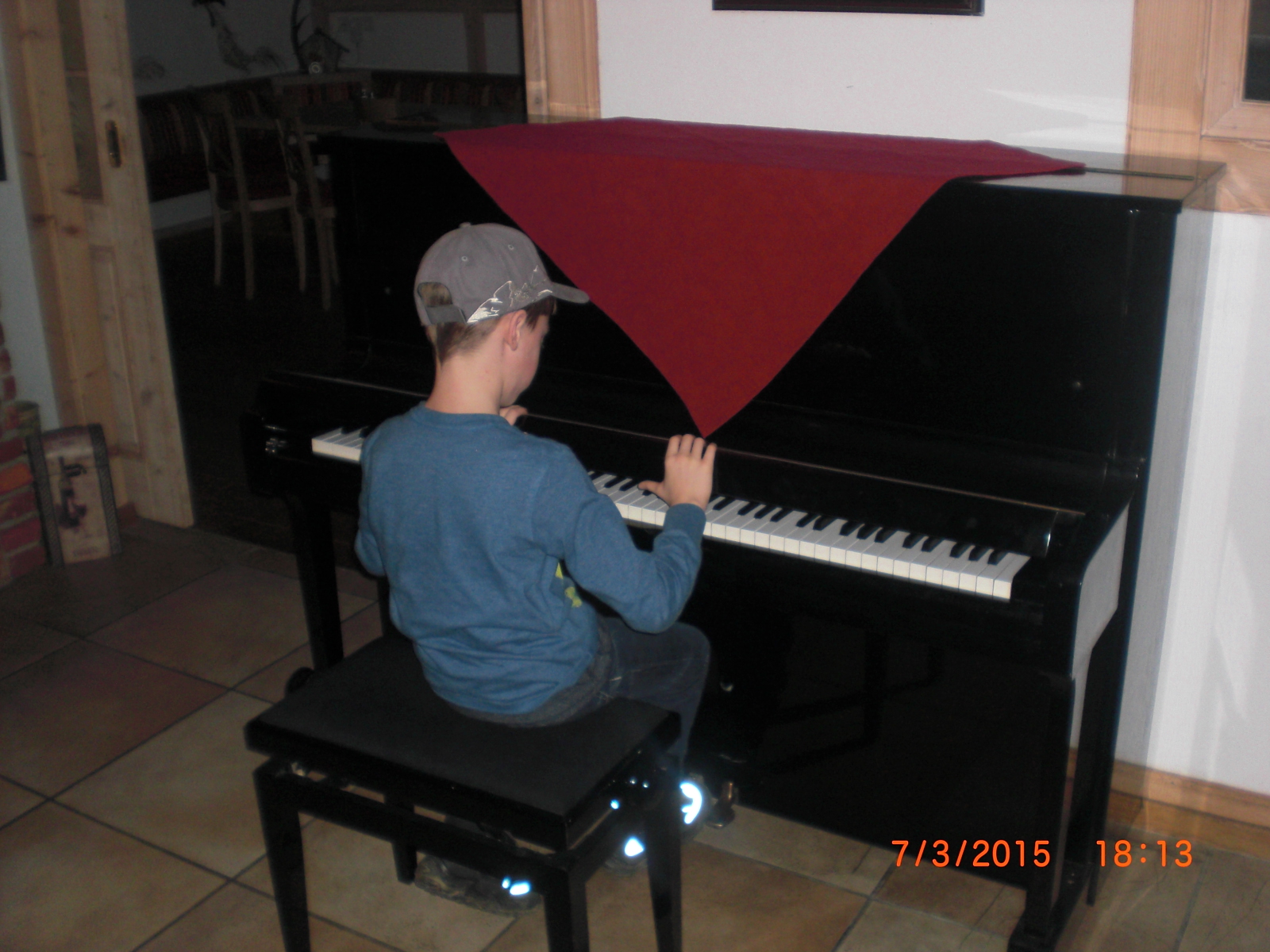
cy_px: 476
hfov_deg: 49.0
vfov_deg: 37.7
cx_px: 635
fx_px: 1394
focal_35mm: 38
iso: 100
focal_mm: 6.3
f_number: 3.1
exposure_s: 1/60
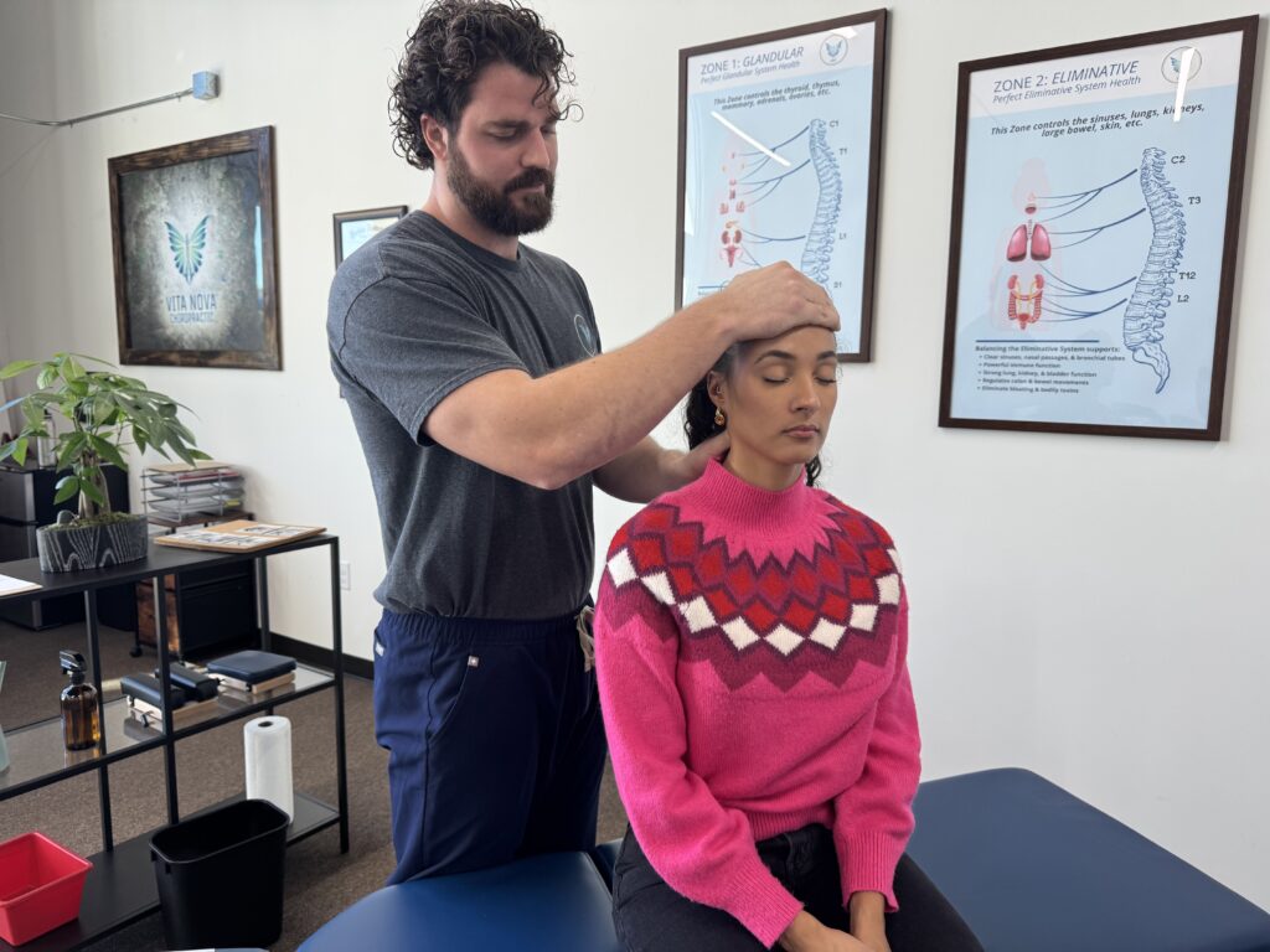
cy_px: 476
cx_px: 635
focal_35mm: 24
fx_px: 881
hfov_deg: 71.6
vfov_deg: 56.8
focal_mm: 6.76
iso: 80
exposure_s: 1/120
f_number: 1.78
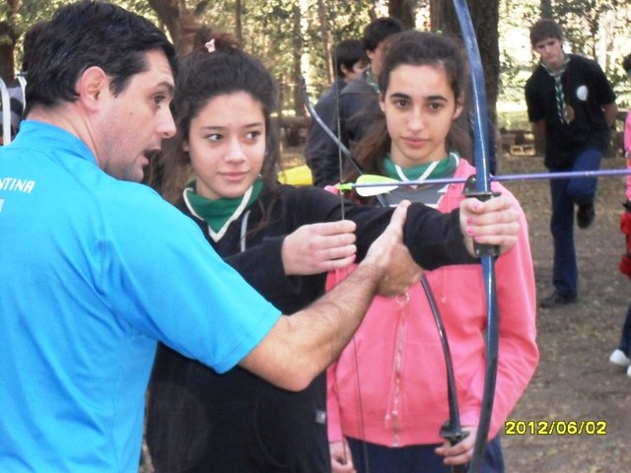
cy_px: 236
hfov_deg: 22.0
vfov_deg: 16.6
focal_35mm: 89
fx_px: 1622
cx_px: 316
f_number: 5.5
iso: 400
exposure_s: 1/60
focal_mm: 15.7
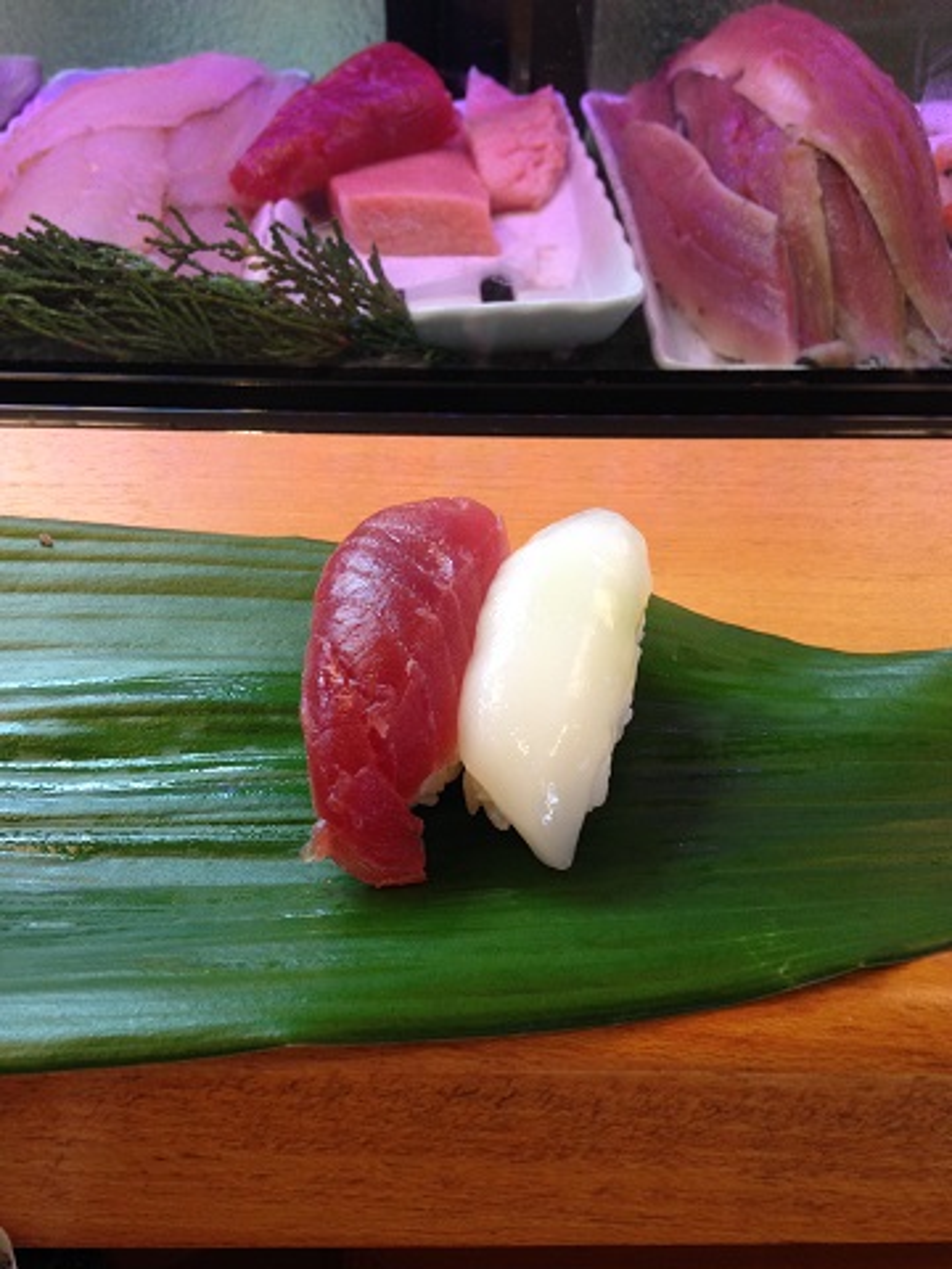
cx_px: 476
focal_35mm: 33
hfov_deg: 42.9
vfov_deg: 55.4
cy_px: 634
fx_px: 1210
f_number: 2.4
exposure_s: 1/20
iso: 100
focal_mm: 4.12
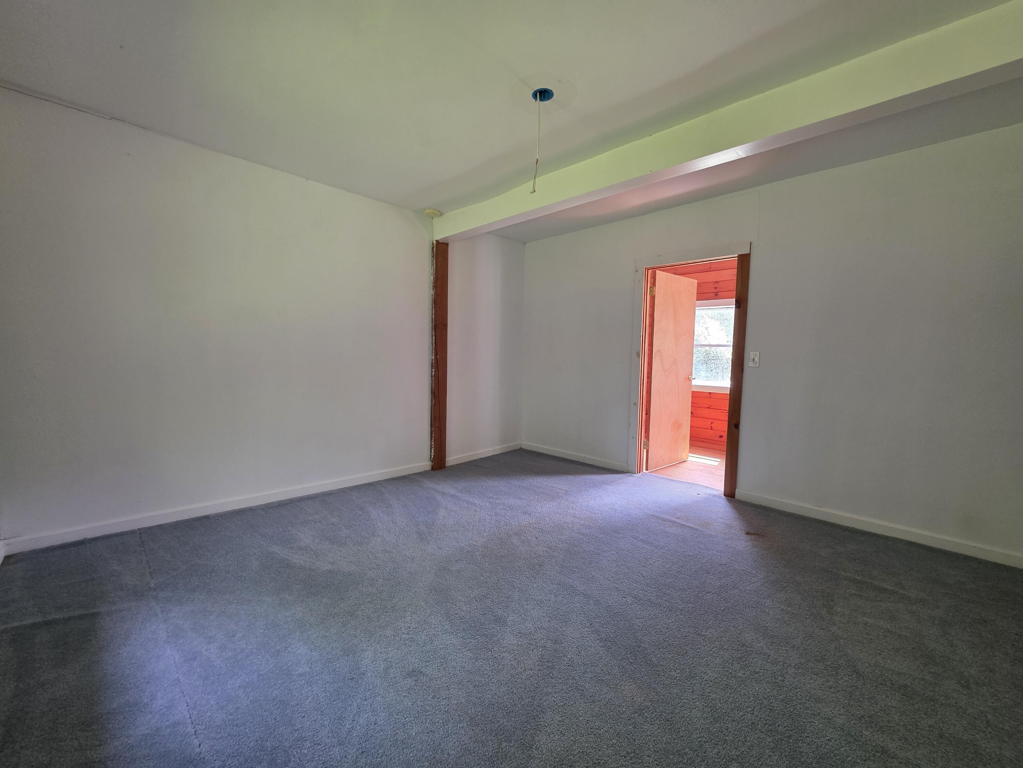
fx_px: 384
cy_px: 384
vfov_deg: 89.9
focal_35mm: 13
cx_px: 512
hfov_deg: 106.2
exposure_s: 1/120
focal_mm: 2.2
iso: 125
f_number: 1.9
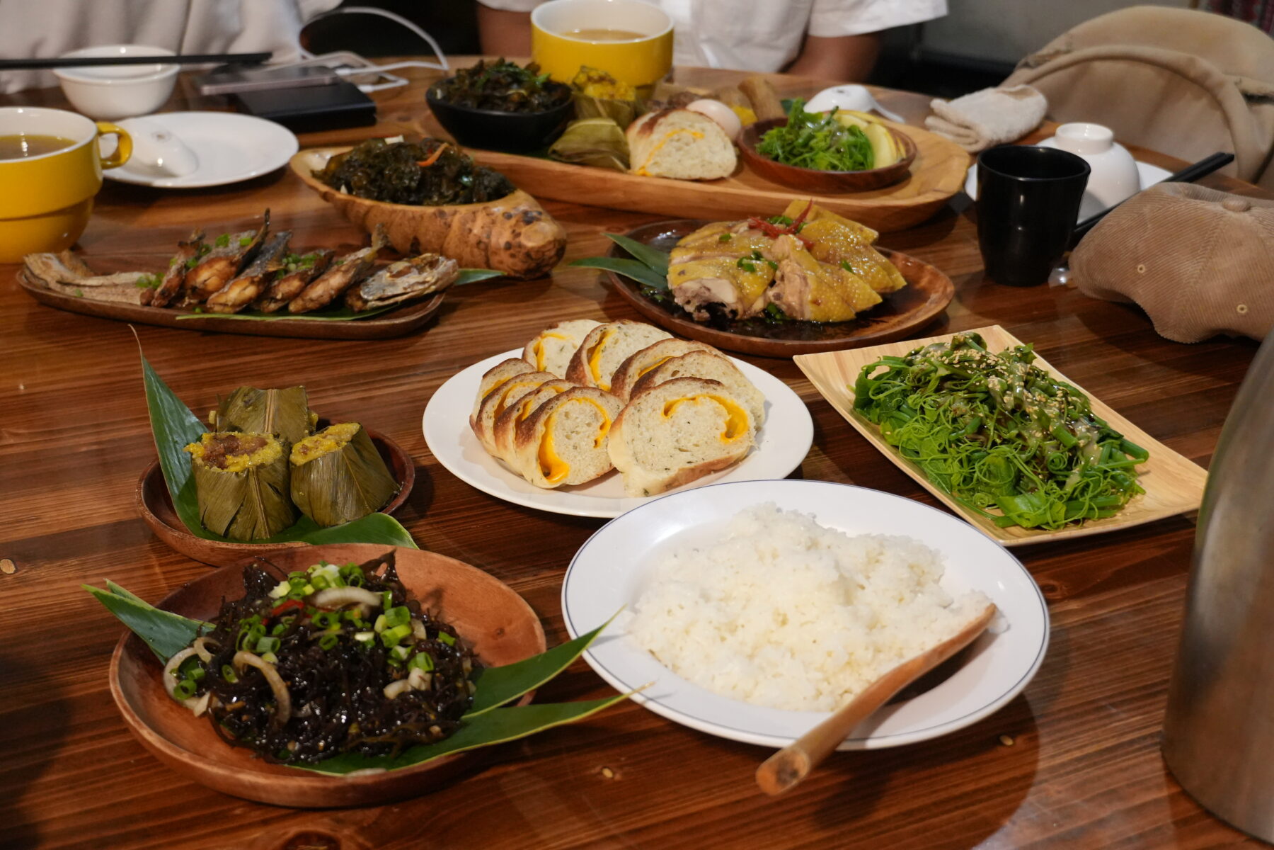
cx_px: 637
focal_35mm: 50
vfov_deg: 27.3
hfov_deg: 40.0
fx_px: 1752
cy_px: 425
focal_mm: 33
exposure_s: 1/160
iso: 3200
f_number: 4.5
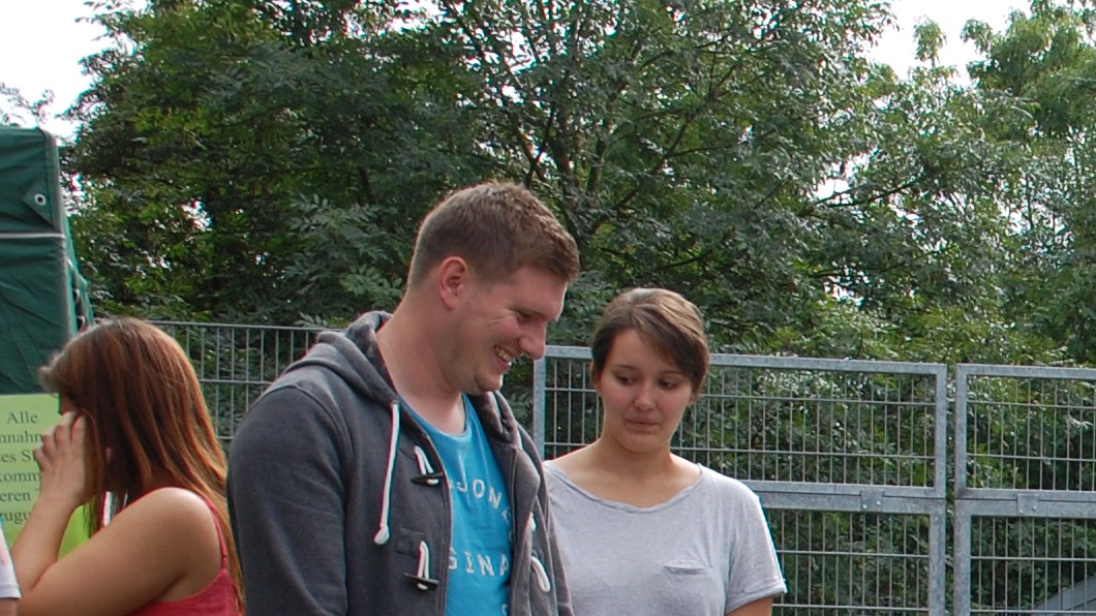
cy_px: 801
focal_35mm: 98
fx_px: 2848
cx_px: 1413
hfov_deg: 20.0
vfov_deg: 12.0
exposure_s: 1/200
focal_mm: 22
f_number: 7.1
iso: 200
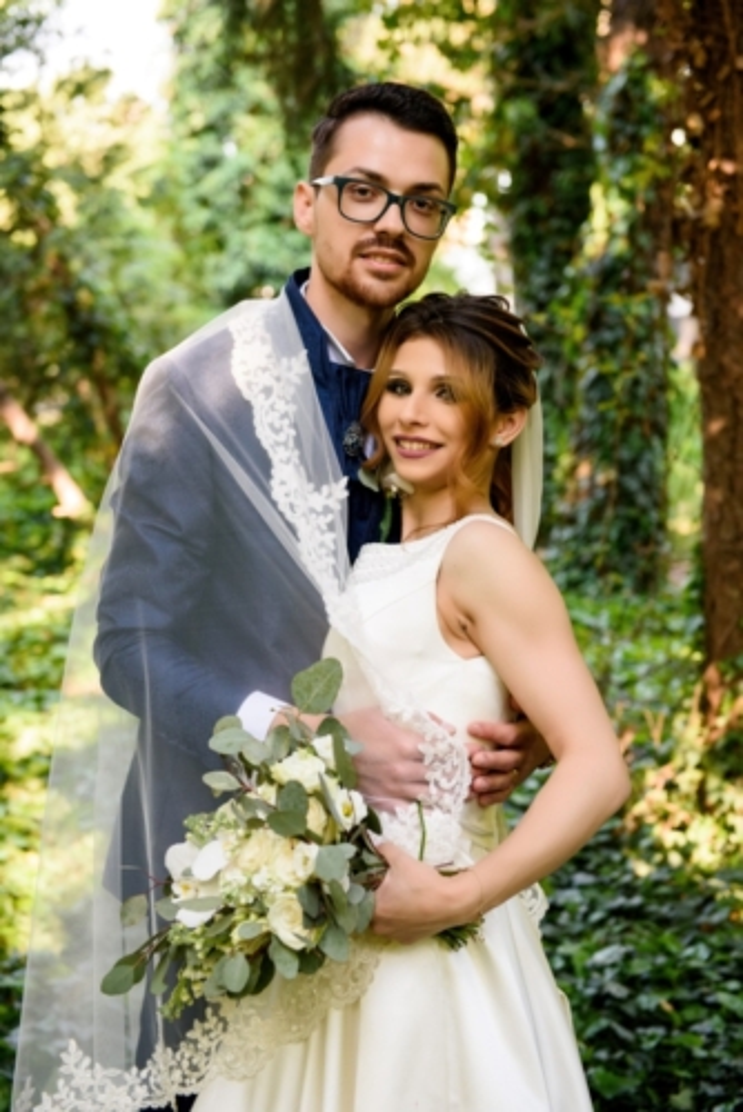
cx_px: 372
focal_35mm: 56
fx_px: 1731
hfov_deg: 24.2
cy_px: 556
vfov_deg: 35.6
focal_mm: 56
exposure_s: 1/350
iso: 1000
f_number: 3.3
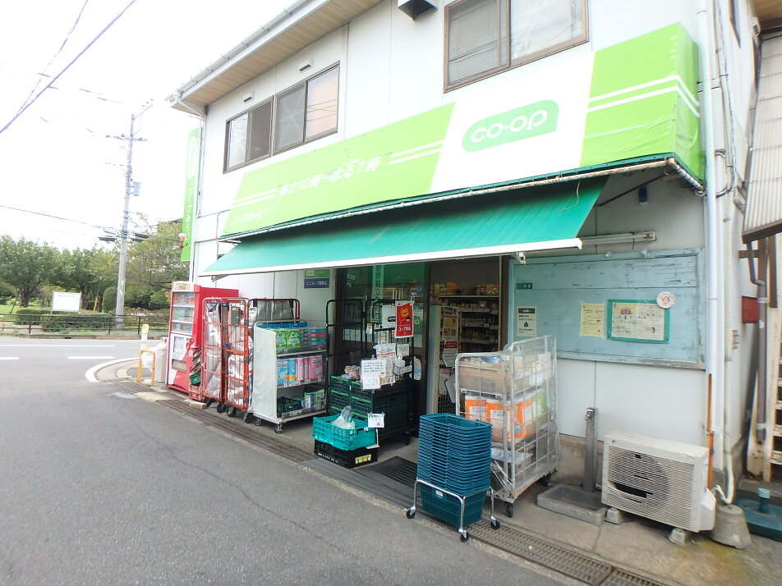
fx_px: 474
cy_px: 293
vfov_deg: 63.4
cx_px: 391
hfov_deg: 79.0
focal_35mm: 21
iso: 125
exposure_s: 1/250
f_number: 3.5
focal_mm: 3.7
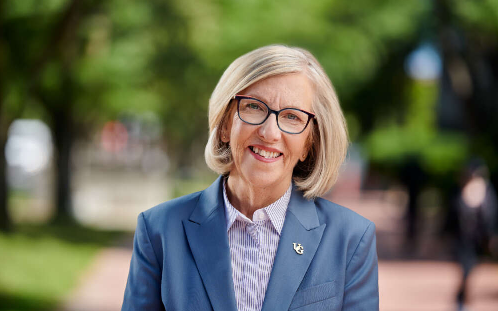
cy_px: 159
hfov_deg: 11.7
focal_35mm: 179
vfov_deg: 7.3
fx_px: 2429
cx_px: 249
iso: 100
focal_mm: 175
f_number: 3.5
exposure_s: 1/640
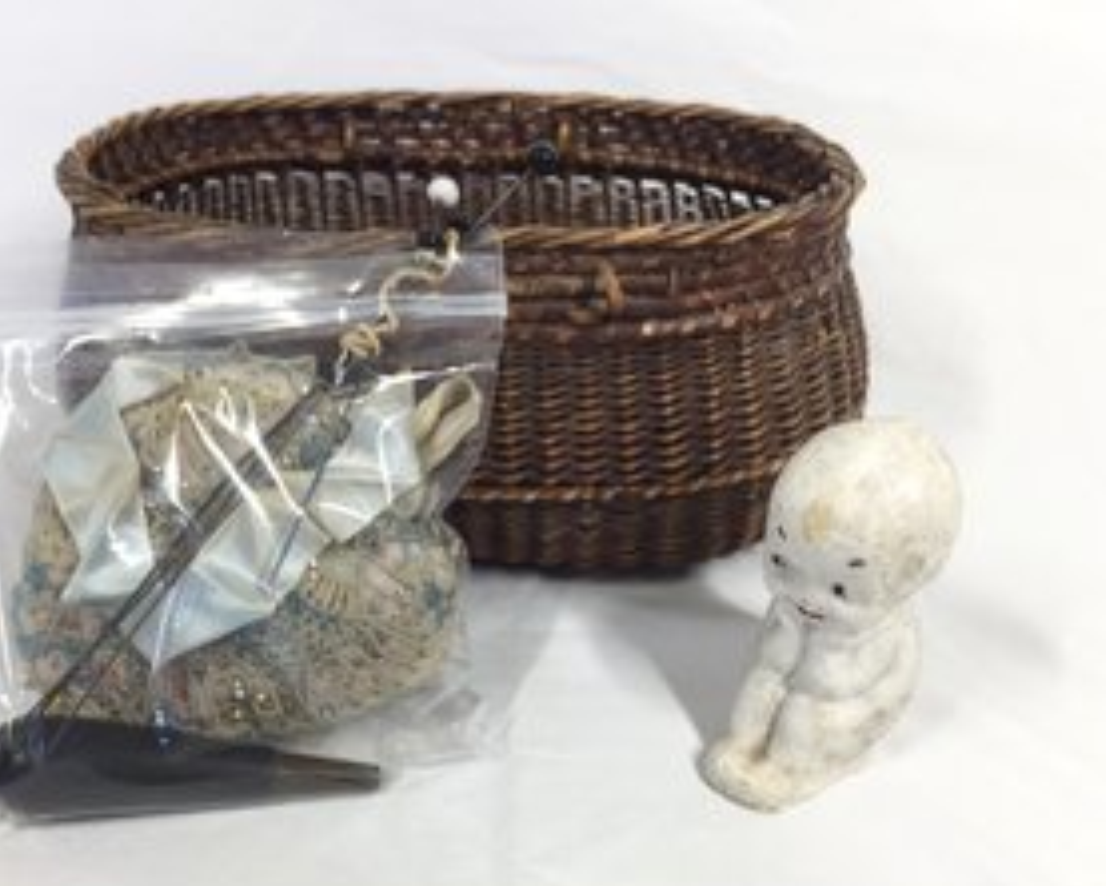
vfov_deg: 42.2
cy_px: 501
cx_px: 489
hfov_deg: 51.4
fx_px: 1146
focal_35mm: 35
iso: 40
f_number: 2.2
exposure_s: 1/60
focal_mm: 4.15
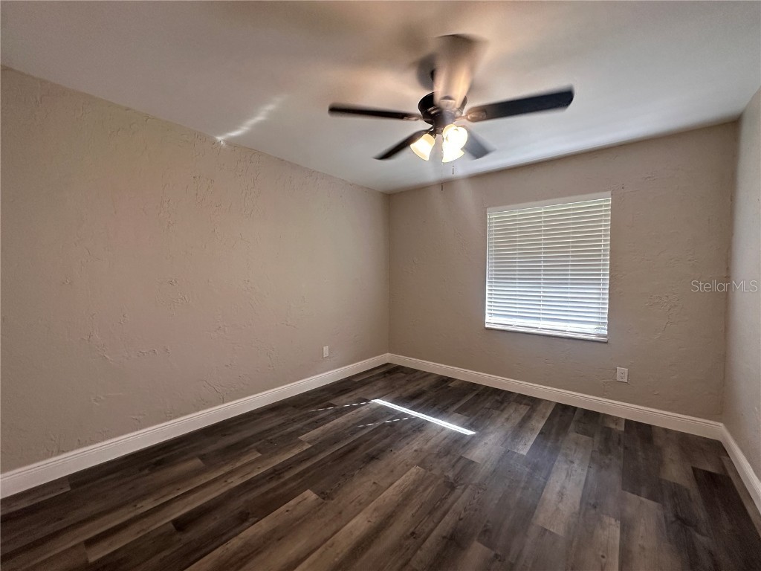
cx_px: 380
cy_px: 286
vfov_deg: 85.7
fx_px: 308
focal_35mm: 14
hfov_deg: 102.1
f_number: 2.2
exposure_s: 1/120
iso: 200
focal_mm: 2.22
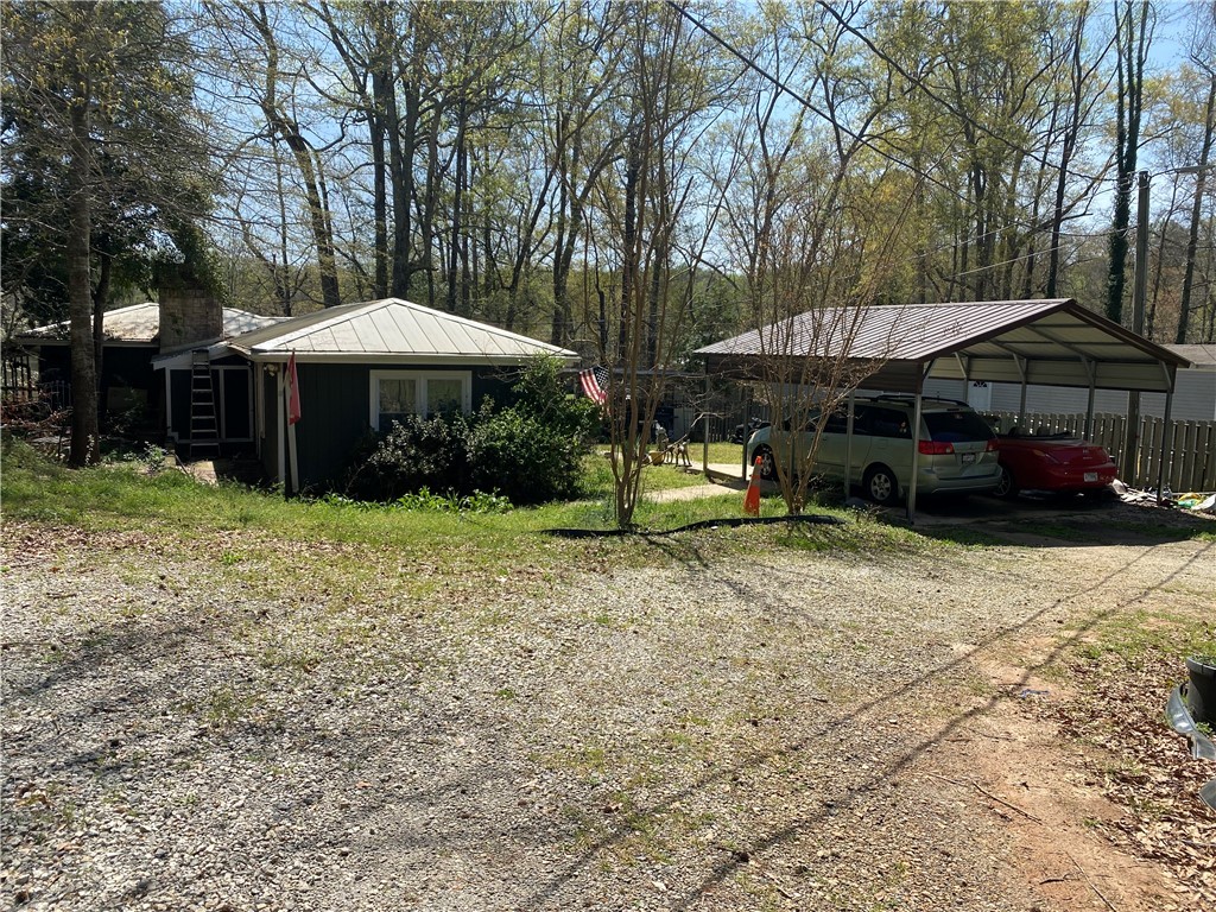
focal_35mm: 26
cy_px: 456
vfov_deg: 53.1
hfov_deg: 67.3
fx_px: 913
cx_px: 608
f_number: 1.8
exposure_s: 1/2028
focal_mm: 4.25
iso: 32
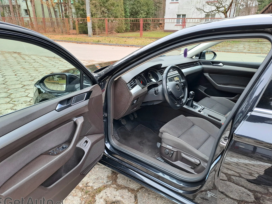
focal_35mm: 26
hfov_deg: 67.3
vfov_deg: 53.0
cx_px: 132
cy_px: 104
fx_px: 204
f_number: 1.8
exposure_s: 1/100
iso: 50
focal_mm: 4.65
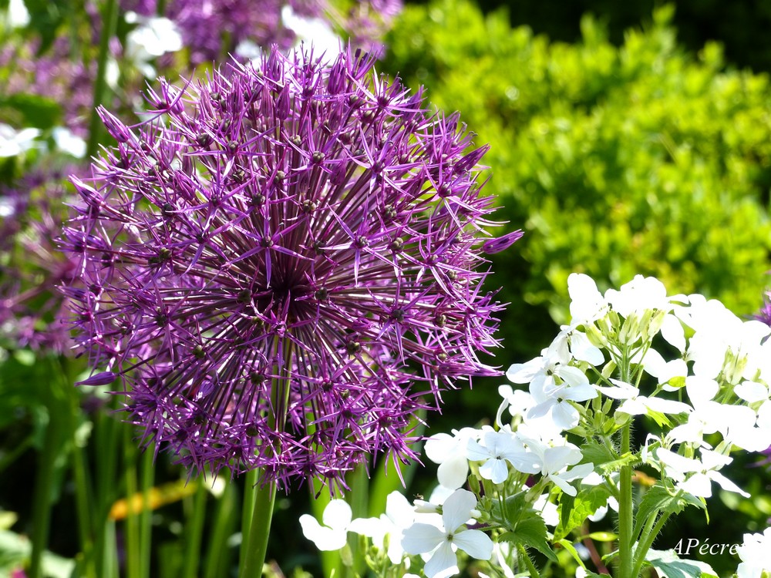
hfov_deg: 10.6
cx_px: 386
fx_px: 4143
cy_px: 289
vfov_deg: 8.0
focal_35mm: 186
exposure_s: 1/500
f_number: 4
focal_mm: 33.5
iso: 100
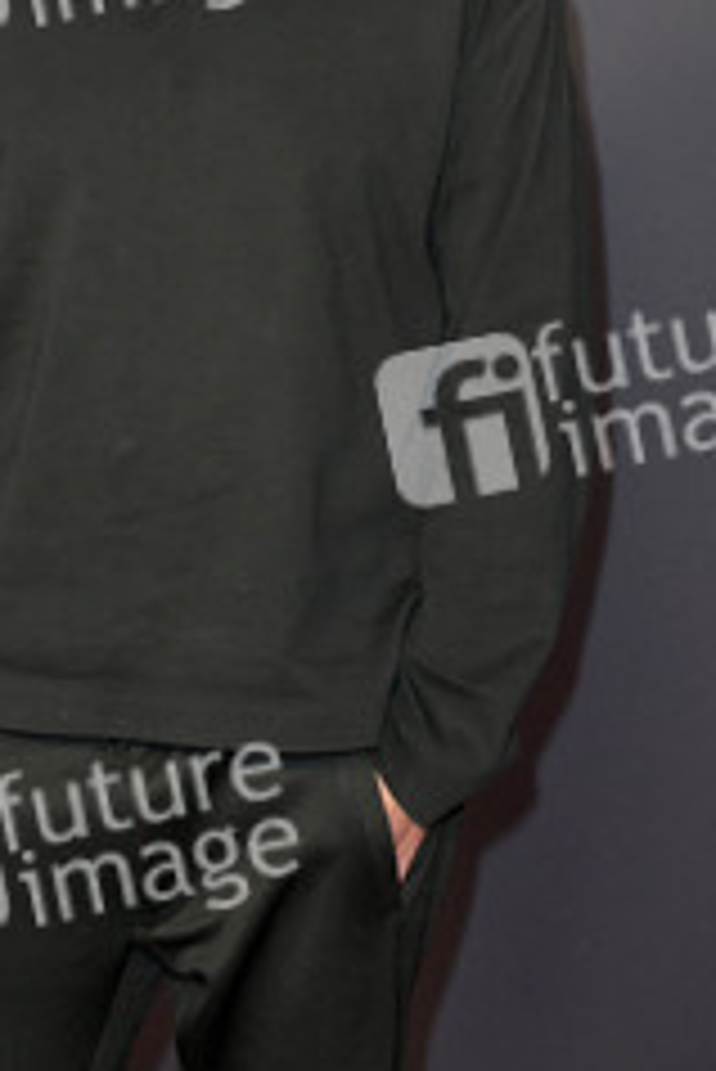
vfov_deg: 13.5
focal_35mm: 151
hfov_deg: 9.1
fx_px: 4498
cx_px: 198
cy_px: 176
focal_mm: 90
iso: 1600
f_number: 6.3
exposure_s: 1/250
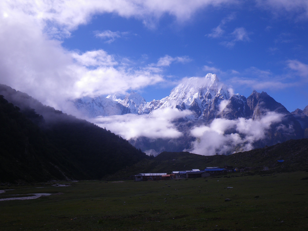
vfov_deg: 41.8
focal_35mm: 34
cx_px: 154
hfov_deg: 54.0
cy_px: 116
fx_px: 303
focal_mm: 6.1
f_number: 4.6
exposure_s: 1/320
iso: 50
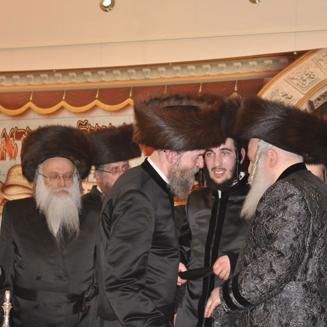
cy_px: 177
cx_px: 208
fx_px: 1312
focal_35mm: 123
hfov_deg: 14.2
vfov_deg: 14.2
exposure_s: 1/60
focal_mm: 55
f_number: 3.2
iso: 320
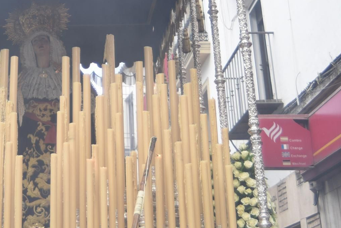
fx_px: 701
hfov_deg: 26.5
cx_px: 45
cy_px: 10
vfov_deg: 18.1
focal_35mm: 74
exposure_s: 1/100
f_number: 3.5
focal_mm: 29
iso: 100
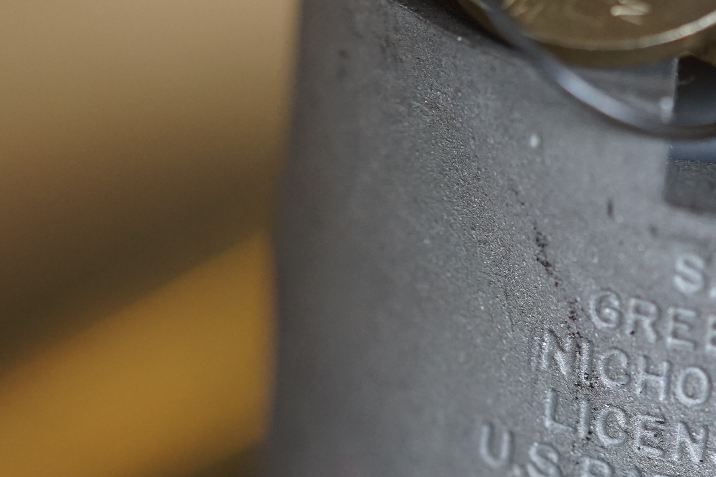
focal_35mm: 244
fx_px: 4852
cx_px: 489
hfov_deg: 8.4
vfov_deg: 5.6
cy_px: 433
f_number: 2.8
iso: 1000
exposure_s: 1/100
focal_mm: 90
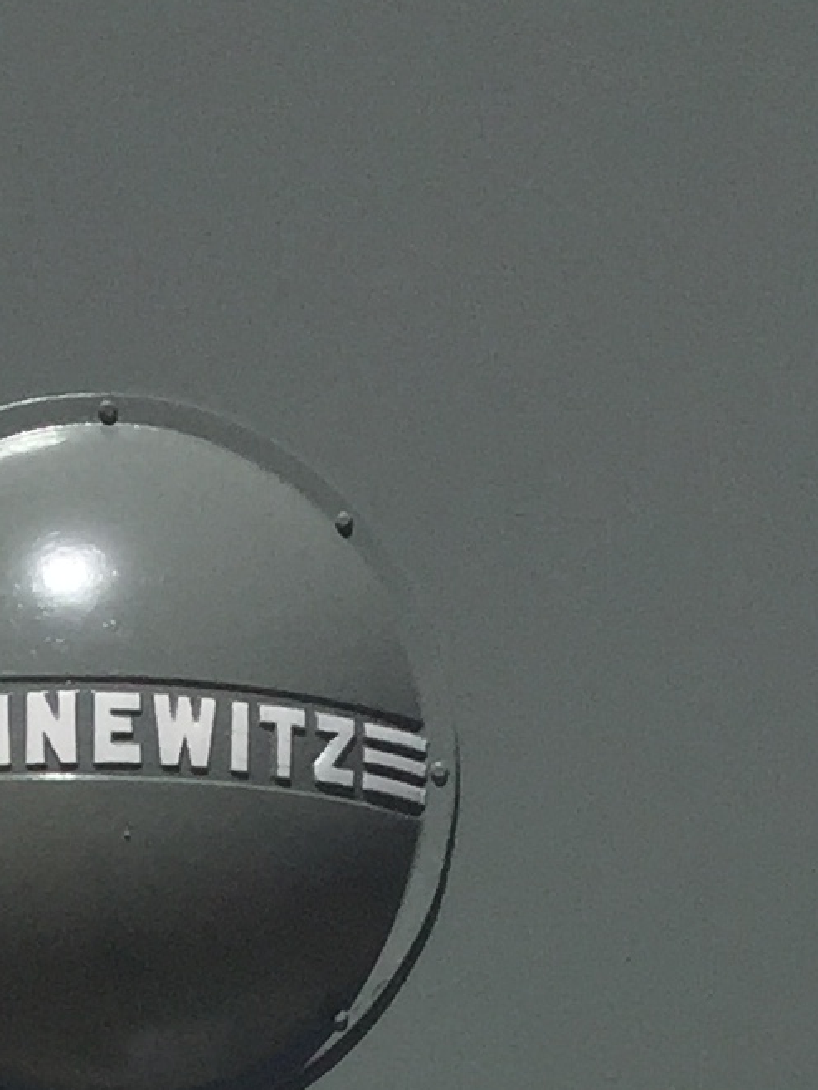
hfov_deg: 10.3
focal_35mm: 144
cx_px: 343
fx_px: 4536
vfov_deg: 11.5
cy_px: 2532
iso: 32
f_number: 2.2
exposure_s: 1/9901
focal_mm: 4.15
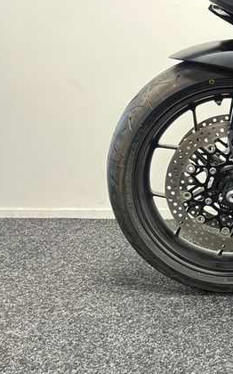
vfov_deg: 47.2
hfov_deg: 28.5
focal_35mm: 42
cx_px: 237
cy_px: 192
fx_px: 427
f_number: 1.6
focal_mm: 5.1
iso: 400
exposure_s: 1/50
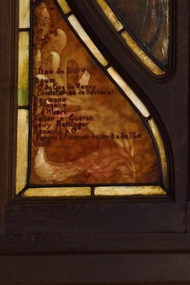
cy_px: -420
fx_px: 2755
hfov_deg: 3.9
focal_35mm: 348
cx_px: 439
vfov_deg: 5.7
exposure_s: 1/160
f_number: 6.3
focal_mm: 70
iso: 800
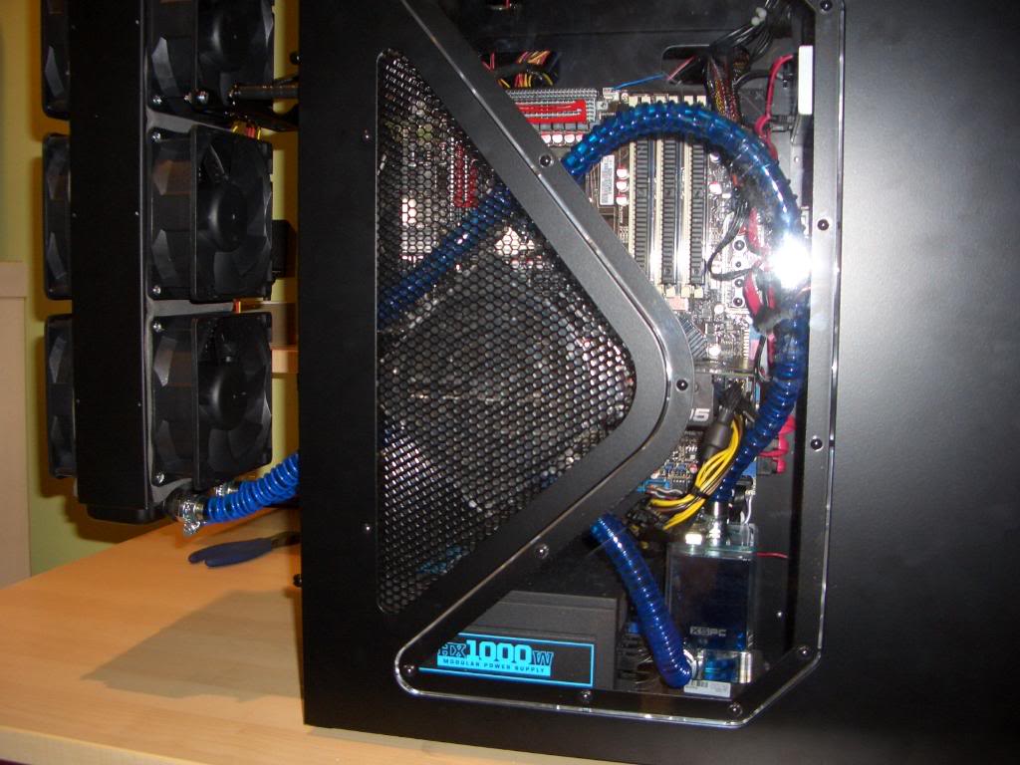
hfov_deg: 52.6
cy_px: 382
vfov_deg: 40.7
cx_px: 510
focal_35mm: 35
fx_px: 1031
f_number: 2.6
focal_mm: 5.8
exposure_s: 1/60
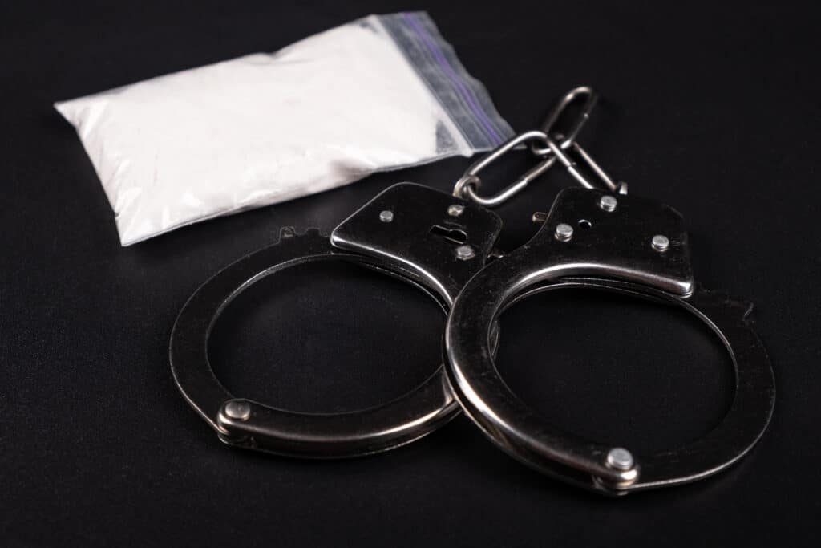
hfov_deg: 24.5
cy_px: 274
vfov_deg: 16.5
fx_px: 1893
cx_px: 410
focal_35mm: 83
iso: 200
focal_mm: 55
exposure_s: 1/160
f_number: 8
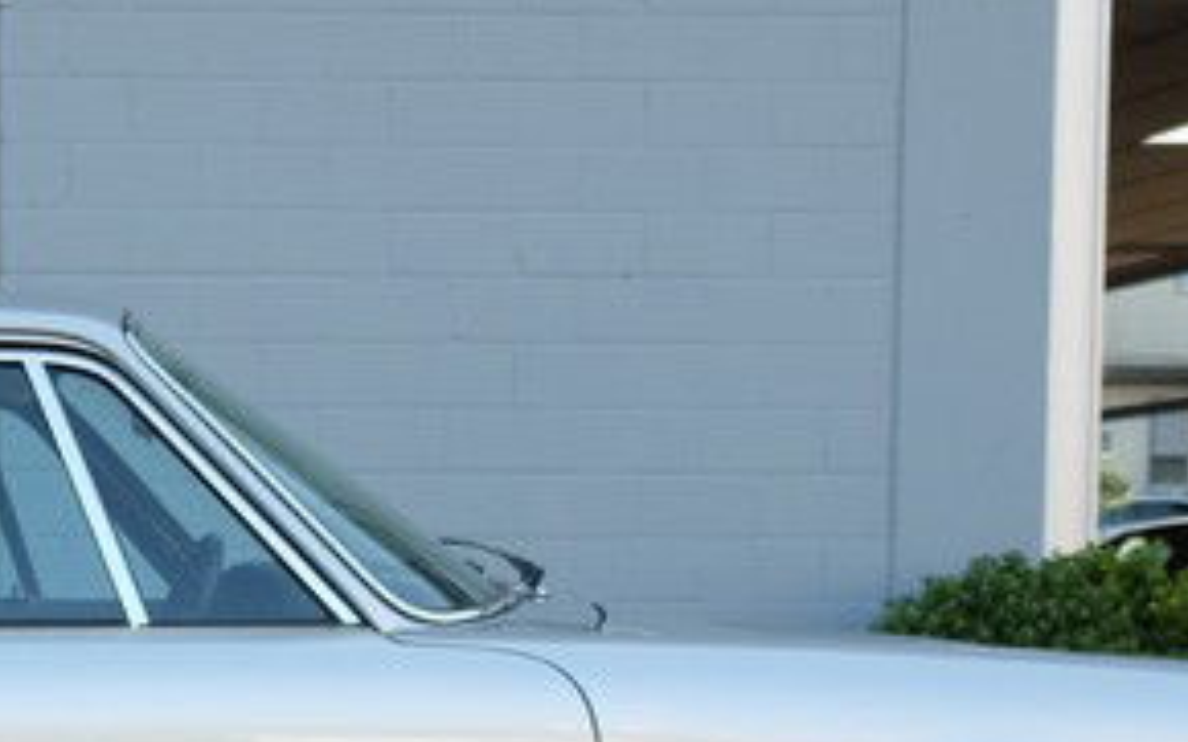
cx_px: -193
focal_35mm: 102
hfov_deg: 19.4
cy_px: 953
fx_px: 3301
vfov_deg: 12.4
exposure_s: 1/250
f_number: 3.2
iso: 200
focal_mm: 19.6
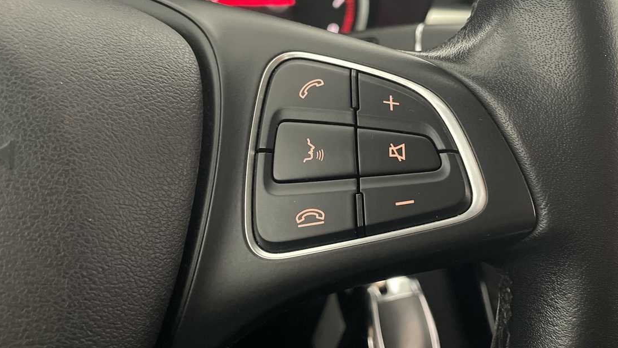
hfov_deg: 53.9
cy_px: 149
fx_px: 606
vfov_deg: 31.9
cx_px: 334
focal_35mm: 37
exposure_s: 1/30
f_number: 1.6
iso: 640
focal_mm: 4.2
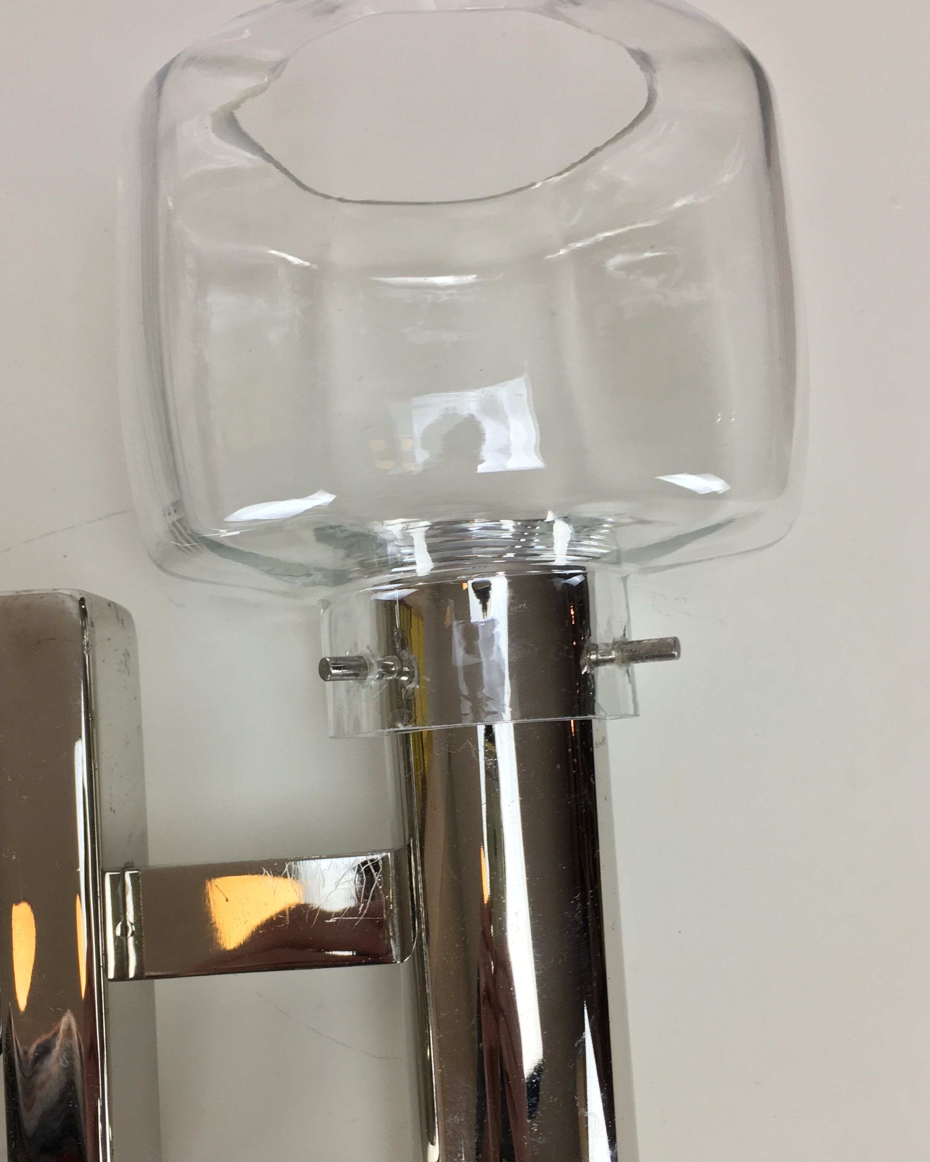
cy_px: 688
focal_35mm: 37
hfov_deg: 40.1
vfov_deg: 48.8
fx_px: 1273
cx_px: 430
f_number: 2.2
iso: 40
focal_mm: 4.15
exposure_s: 1/33
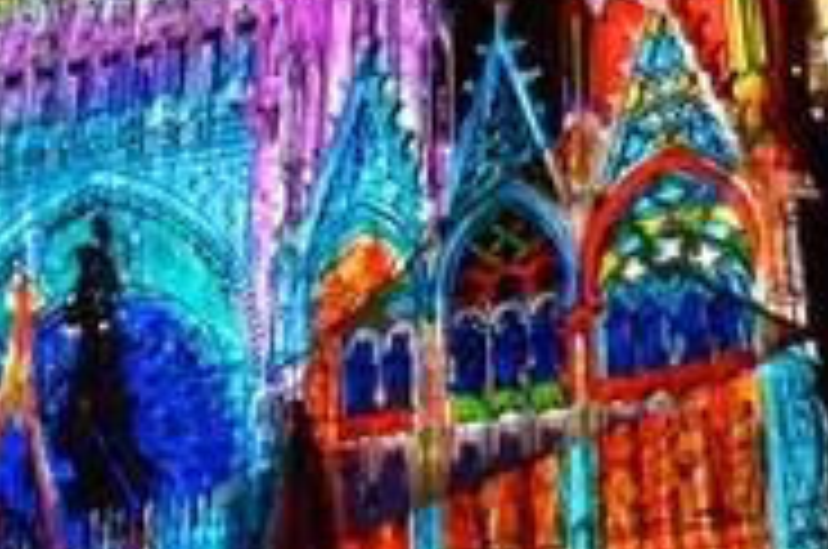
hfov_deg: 19.4
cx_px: 238
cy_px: 45
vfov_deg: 12.9
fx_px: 2411
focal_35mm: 105
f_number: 3.5
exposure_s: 1/60
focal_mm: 28
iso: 6400
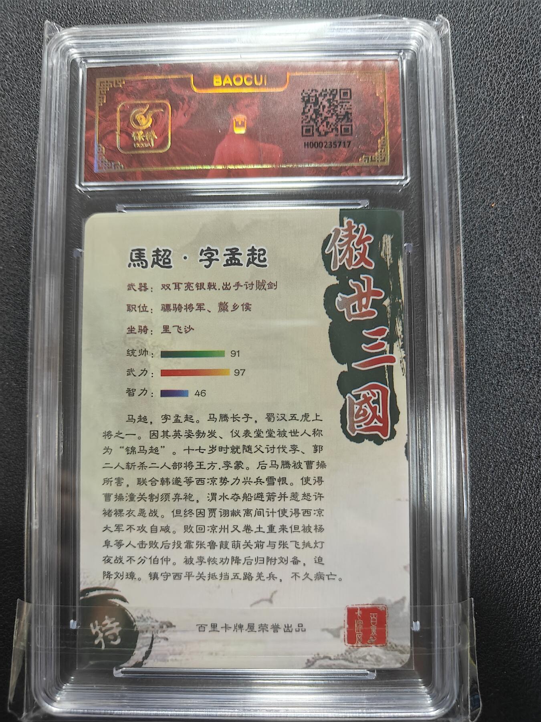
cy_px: 361
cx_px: 270
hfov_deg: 56.8
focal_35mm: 24
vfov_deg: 71.6
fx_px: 500
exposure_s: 1/50
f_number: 1.8
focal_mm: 5.59
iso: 160
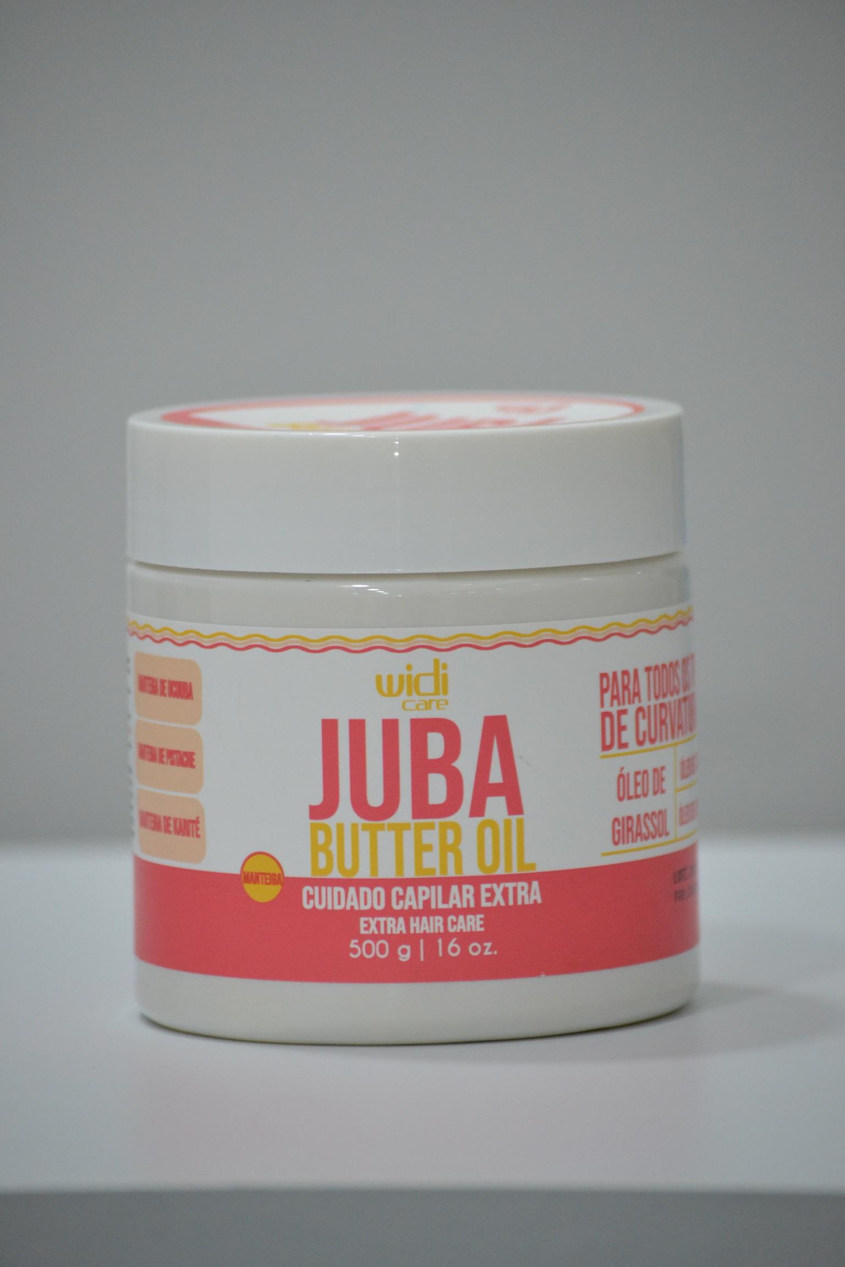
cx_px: 422
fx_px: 6337
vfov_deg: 11.4
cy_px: 634
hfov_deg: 7.6
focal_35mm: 180
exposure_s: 1/200
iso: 1600
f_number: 5
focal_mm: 120
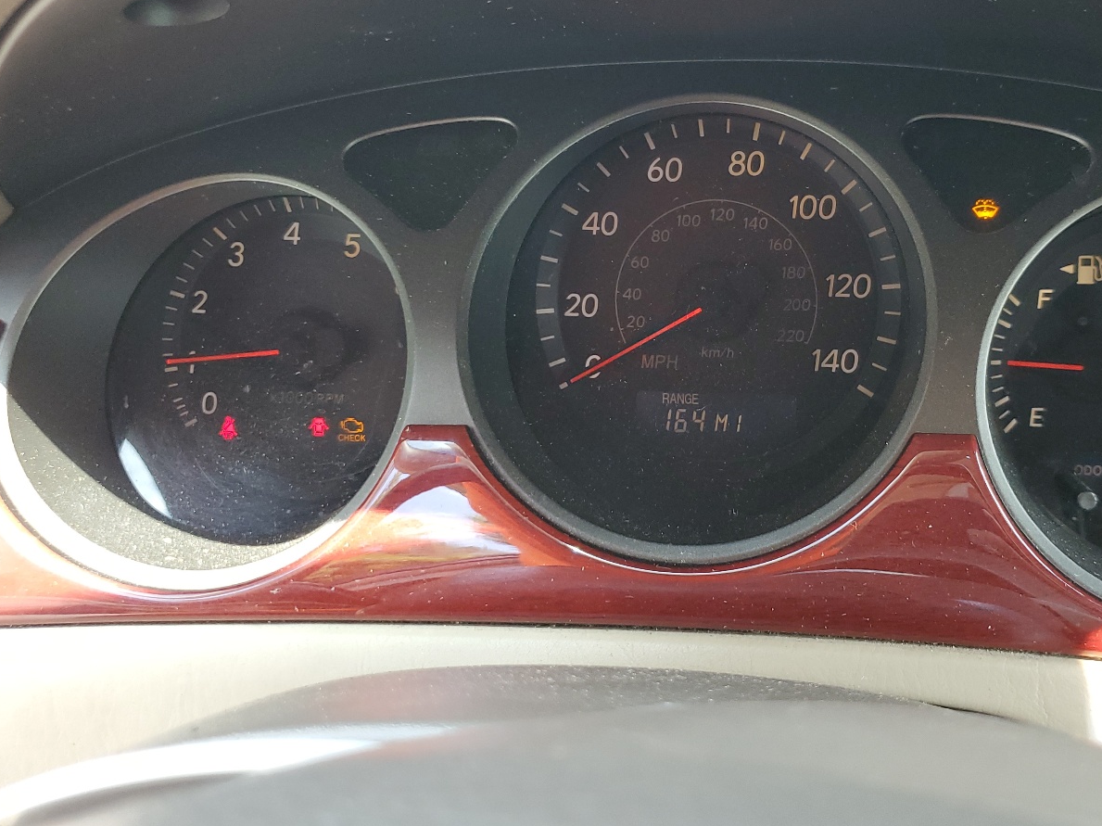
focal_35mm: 35
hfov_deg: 52.0
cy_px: 340
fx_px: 1114
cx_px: 698
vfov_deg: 40.5
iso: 90
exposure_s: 1/120
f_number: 1.5
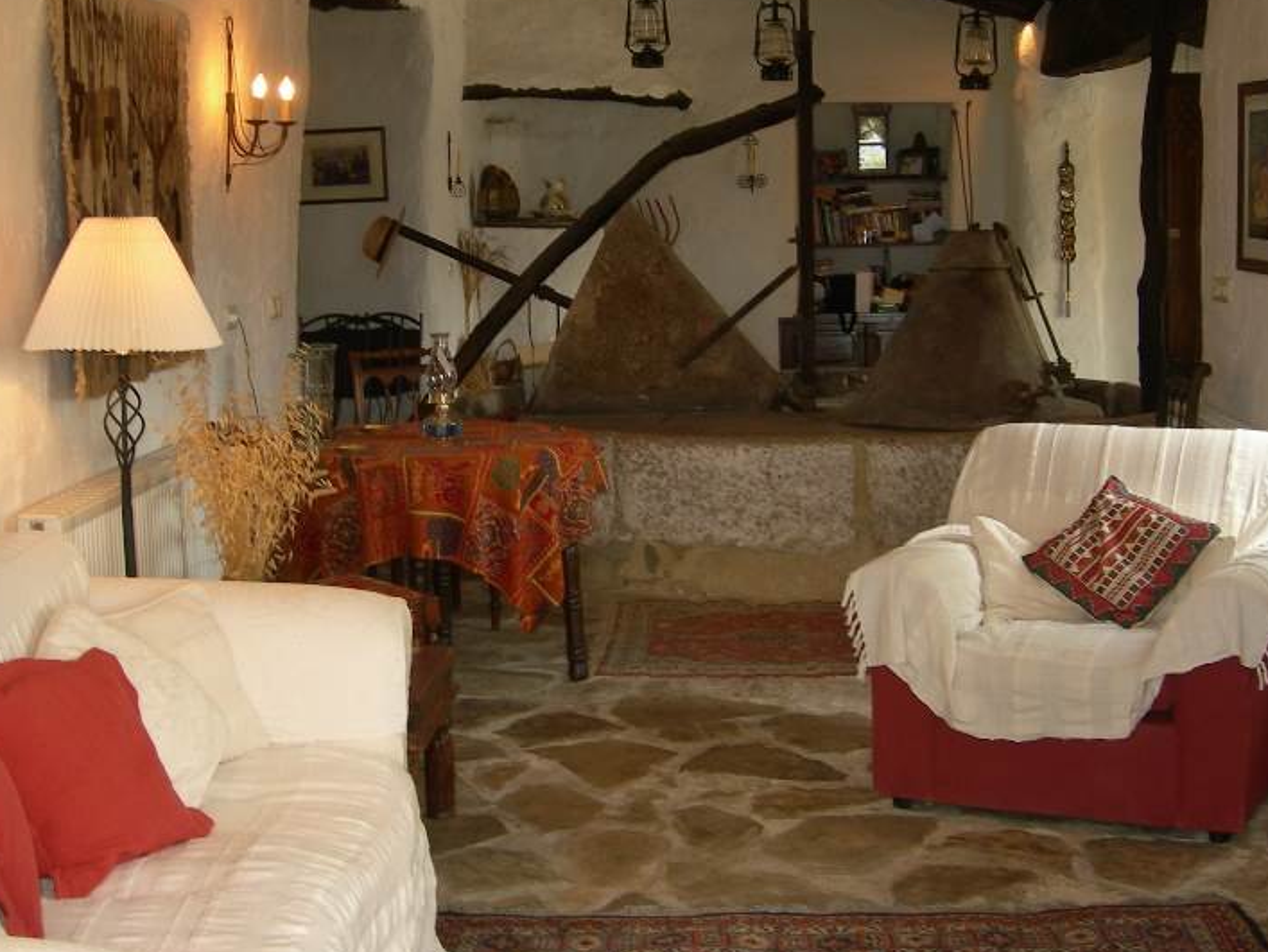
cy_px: 375
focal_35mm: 55
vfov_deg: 26.5
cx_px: 606
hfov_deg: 34.9
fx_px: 2016
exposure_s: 1/30
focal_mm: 7.8
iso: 50
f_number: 2.8
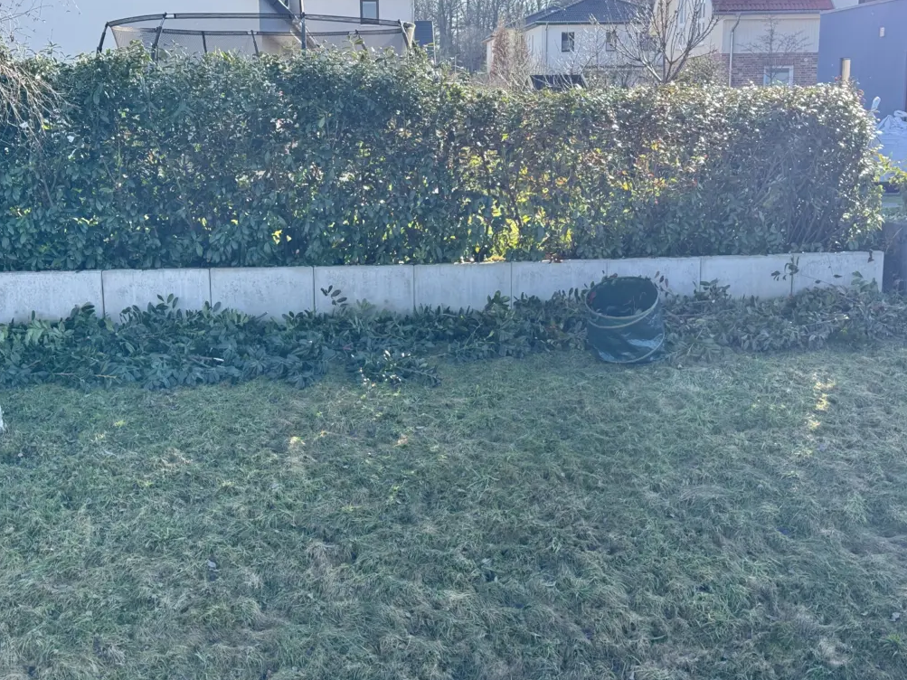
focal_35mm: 49
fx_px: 1284
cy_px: 343
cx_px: 458
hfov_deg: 38.9
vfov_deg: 29.7
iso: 64
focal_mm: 6.76
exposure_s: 1/854
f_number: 1.78
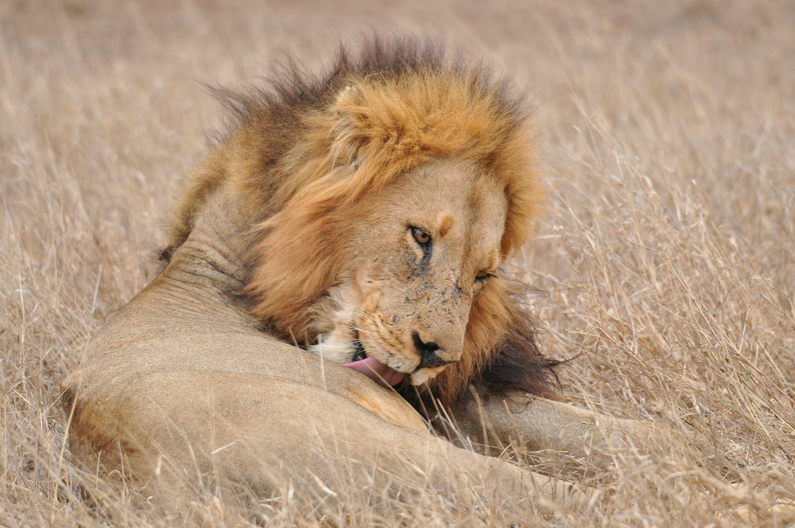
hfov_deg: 6.3
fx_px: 7279
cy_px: 264
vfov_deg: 4.2
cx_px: 398
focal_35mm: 330
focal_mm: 220
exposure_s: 1/60
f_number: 5.3
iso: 800
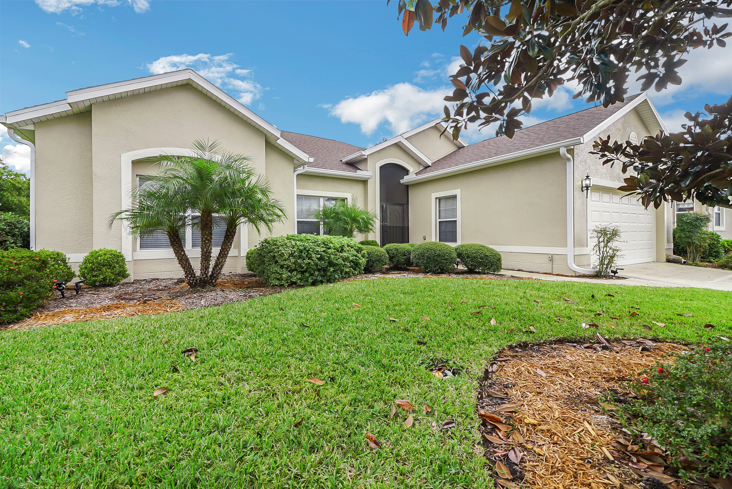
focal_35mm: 15
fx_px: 305
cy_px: 244
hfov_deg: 100.4
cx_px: 366
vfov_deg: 77.4
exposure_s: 1/60
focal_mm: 10
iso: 320
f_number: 9
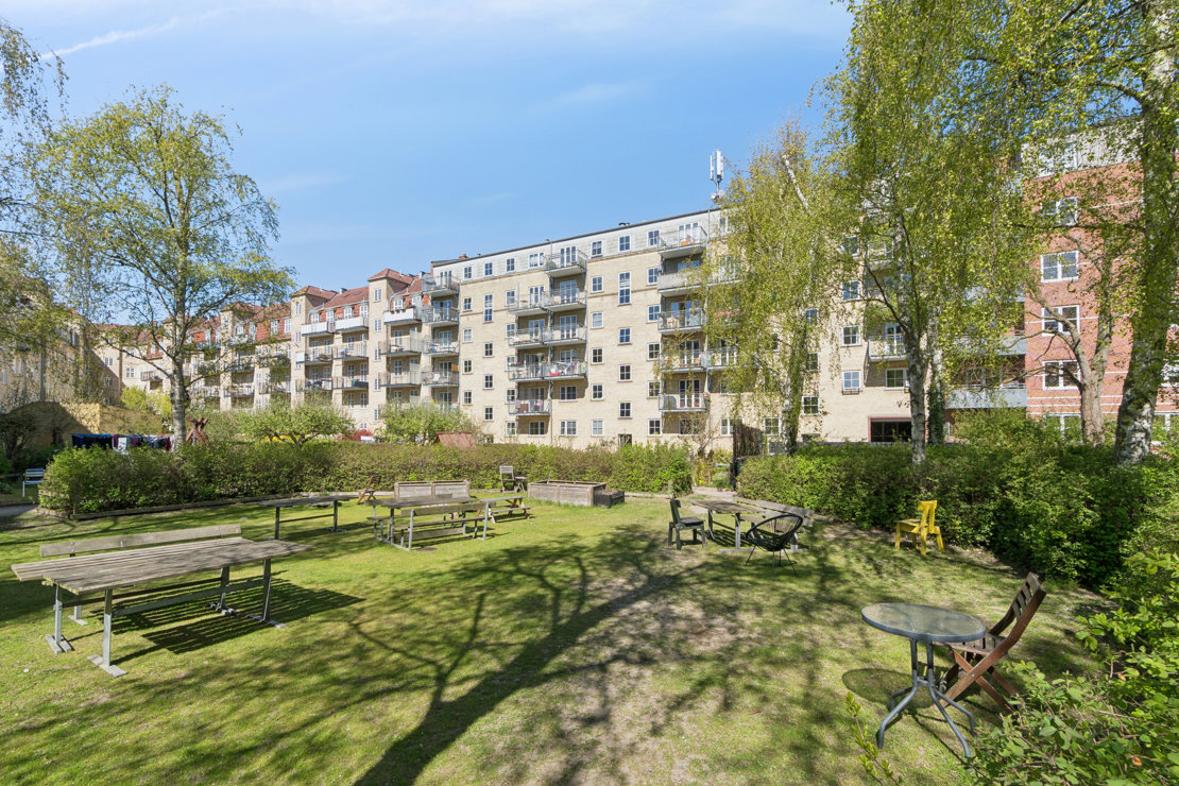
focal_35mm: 15
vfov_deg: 77.3
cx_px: 590
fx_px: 491
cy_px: 393
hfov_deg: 100.4
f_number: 8
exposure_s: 1/500
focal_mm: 10
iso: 250
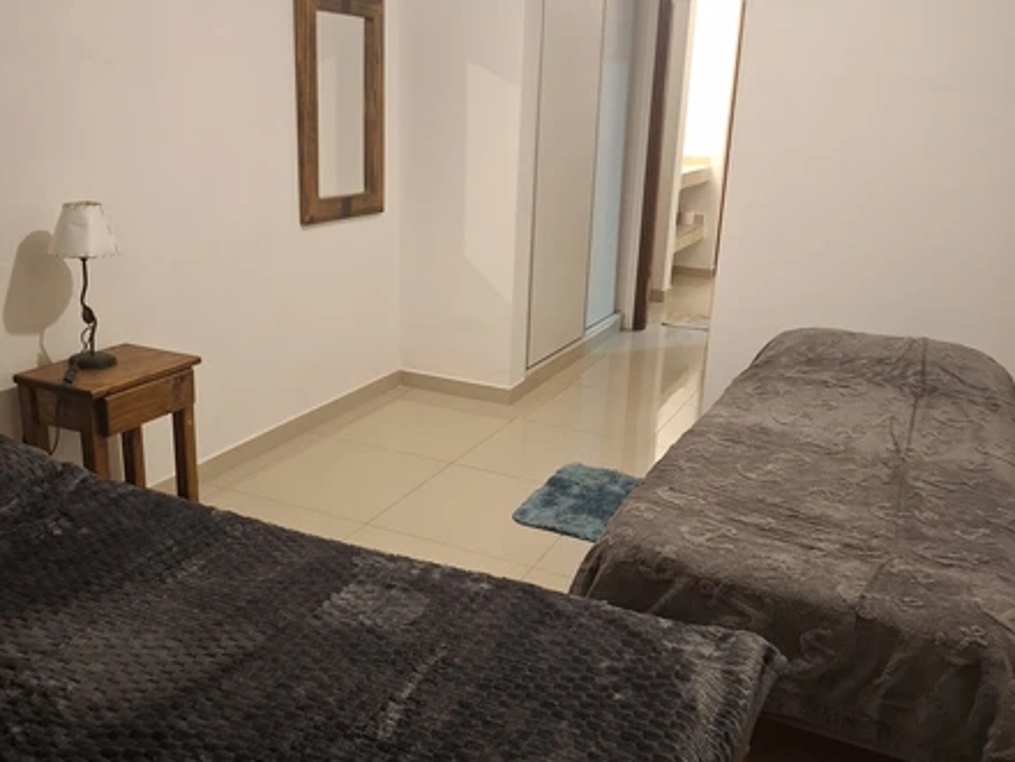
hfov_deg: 73.9
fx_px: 674
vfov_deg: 58.9
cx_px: 508
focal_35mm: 23
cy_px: 381
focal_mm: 5.54
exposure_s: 1/25
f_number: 1.8
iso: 320
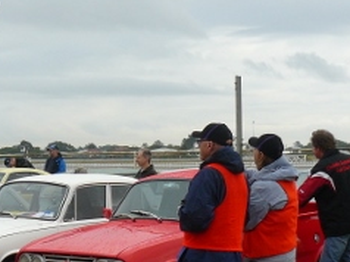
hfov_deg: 19.8
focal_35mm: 97
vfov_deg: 15.0
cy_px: 243
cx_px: 26
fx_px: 980
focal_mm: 6
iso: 100
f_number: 4.5
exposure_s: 1/250
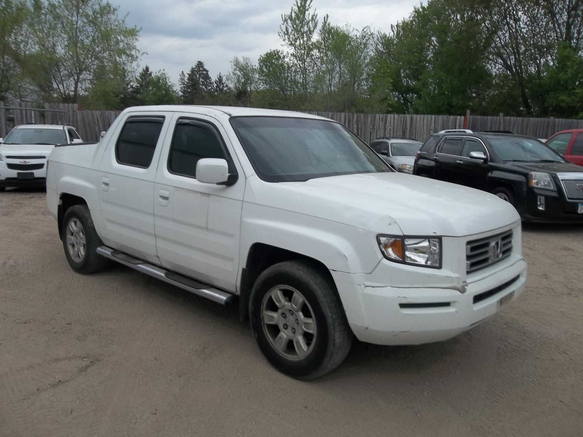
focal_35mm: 27
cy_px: 218
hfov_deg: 65.3
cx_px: 292
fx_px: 455
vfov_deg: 51.4
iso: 80
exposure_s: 1/160
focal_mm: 4.9
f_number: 8.9
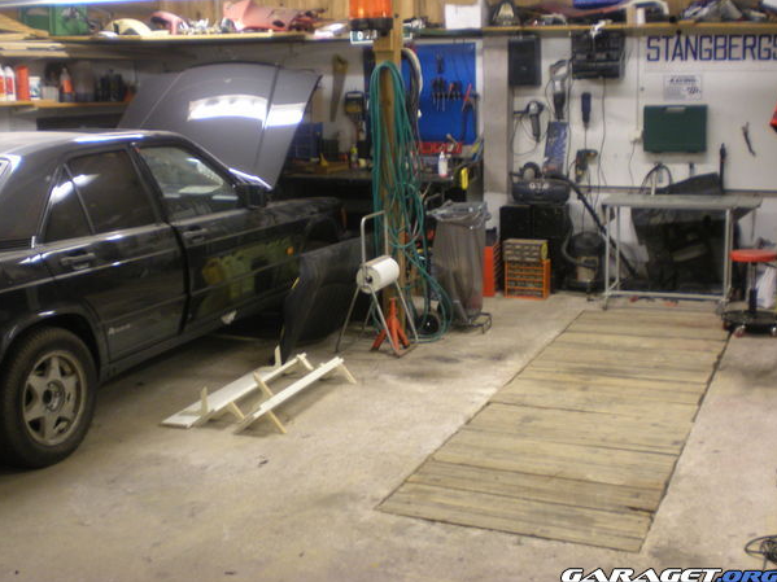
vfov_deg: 30.9
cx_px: 368
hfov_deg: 40.4
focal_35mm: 47
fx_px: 1055
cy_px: 277
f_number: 3.5
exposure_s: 1/8
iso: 200
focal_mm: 7.4
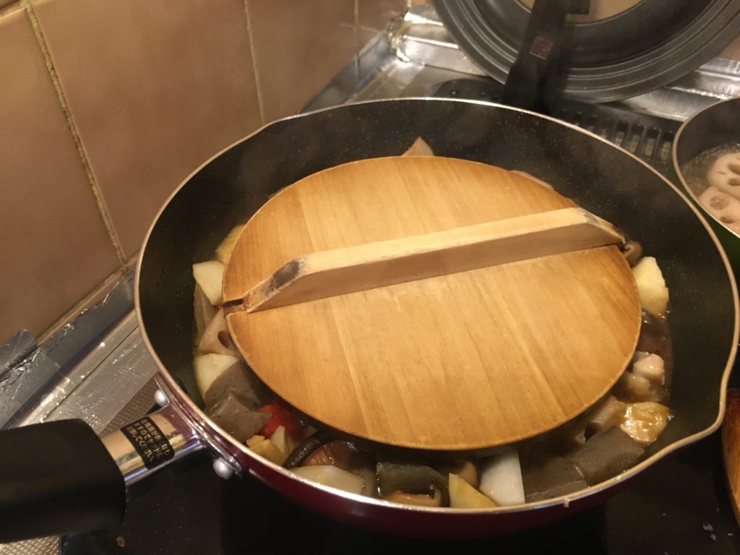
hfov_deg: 61.7
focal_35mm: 29
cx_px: 370
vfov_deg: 48.2
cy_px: 278
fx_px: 620
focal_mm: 4.15
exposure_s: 1/30
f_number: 2.2
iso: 160
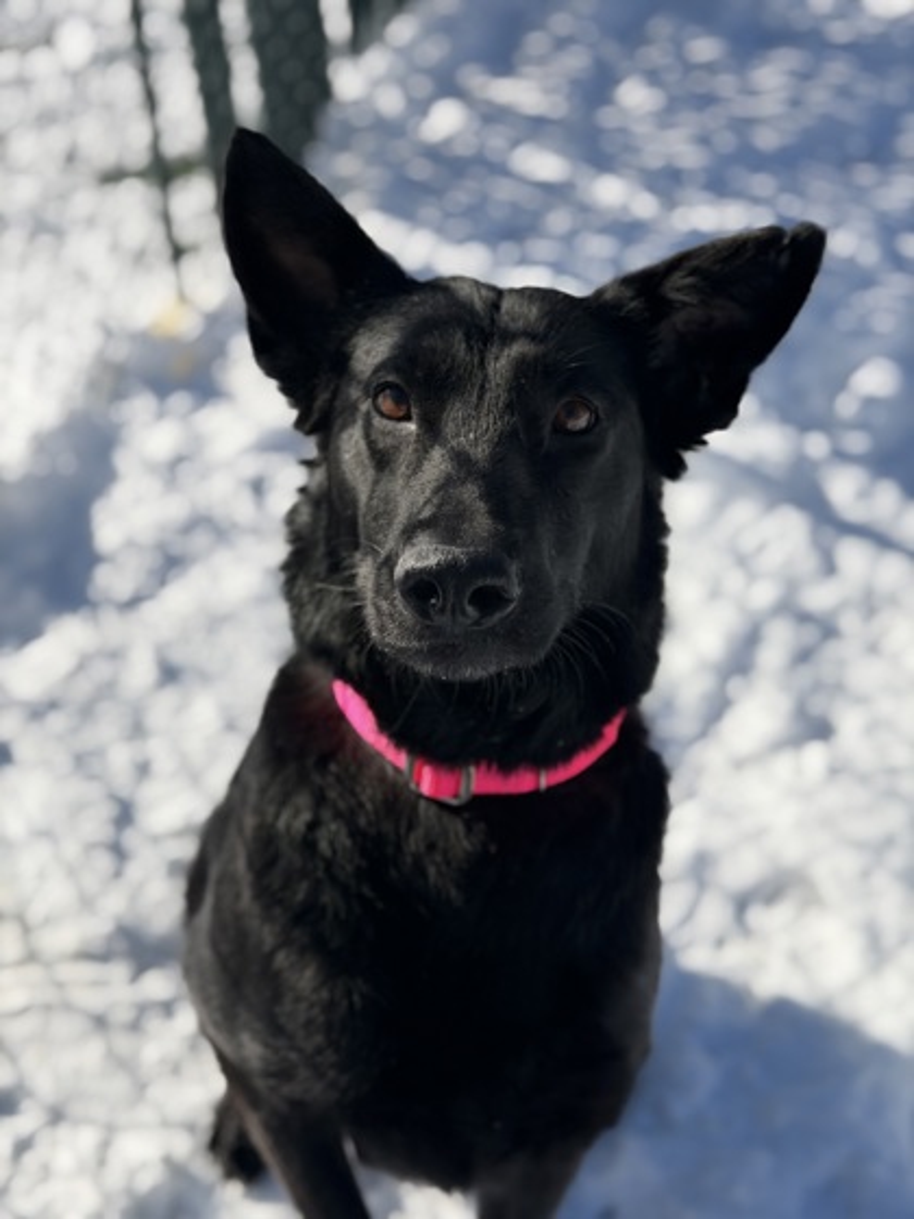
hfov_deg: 30.3
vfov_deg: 39.7
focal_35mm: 48
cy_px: 610
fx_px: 1690
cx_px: 457
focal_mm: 6.76
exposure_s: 1/6024
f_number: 1.78
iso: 64
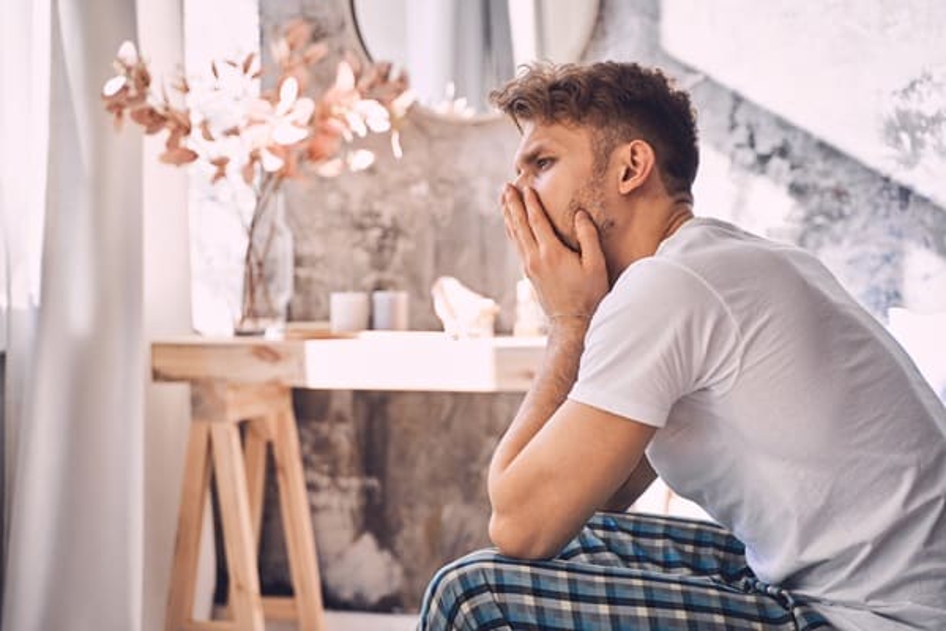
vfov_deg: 18.2
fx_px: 1971
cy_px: 316
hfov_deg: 27.0
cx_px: 473
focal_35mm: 75
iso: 160
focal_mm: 75
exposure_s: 1/200
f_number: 3.2
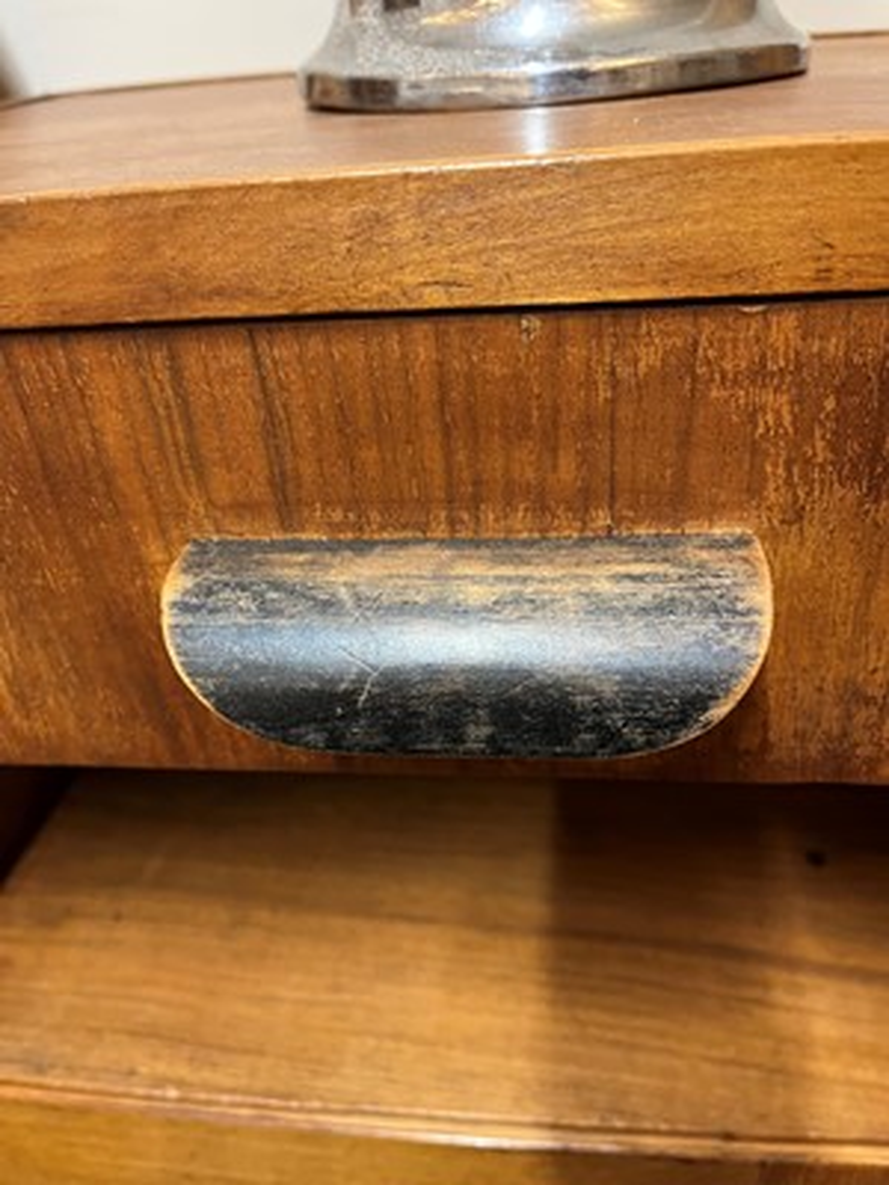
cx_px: 444
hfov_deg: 53.1
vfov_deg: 67.3
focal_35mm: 26
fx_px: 890
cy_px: 592
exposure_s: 1/50
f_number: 1.6
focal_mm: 5.1
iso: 400
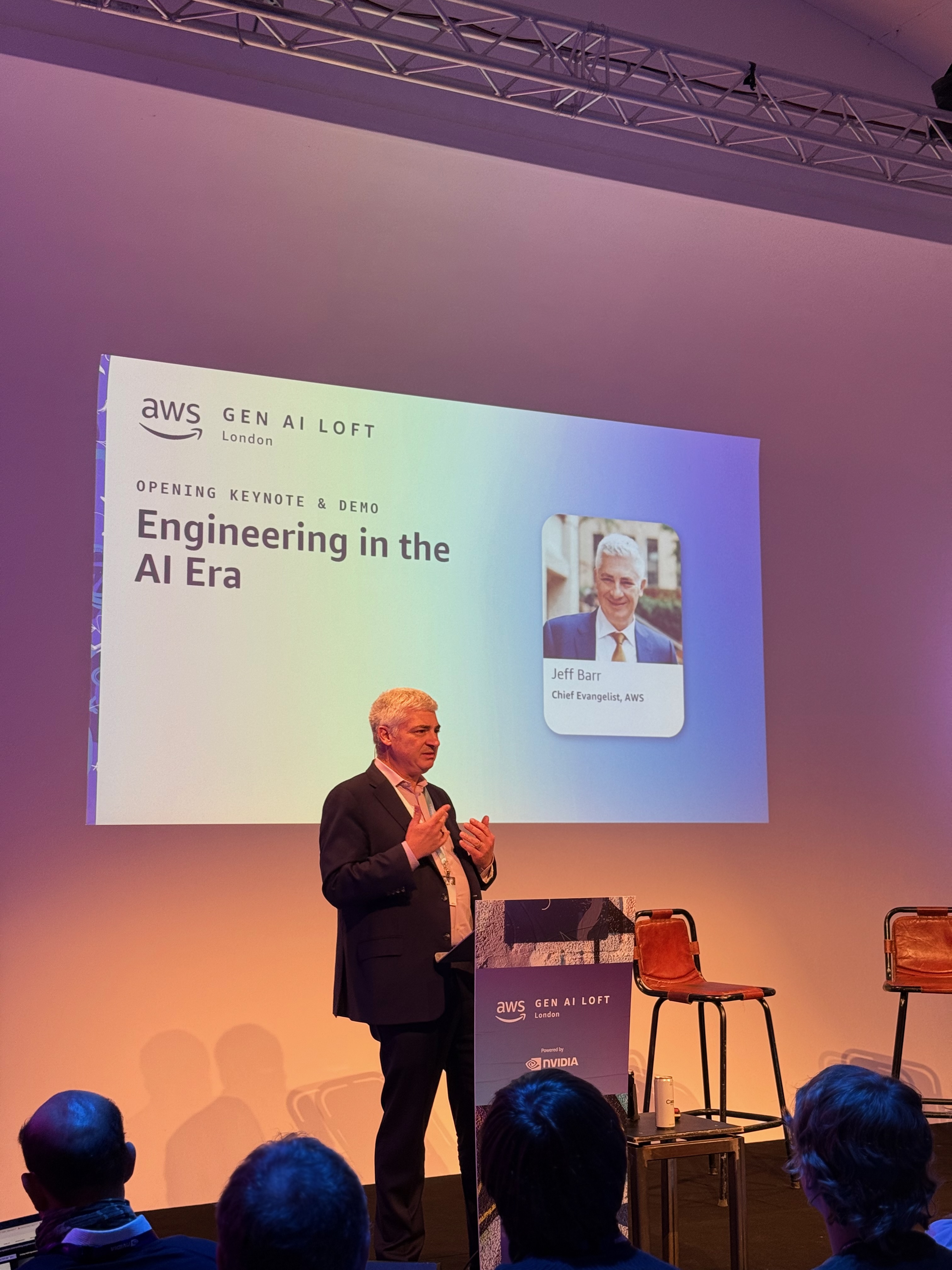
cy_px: 635
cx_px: 476
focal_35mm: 48
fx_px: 1760
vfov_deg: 39.7
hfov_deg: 30.3
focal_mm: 6.76
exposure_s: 1/62
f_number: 1.78
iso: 80
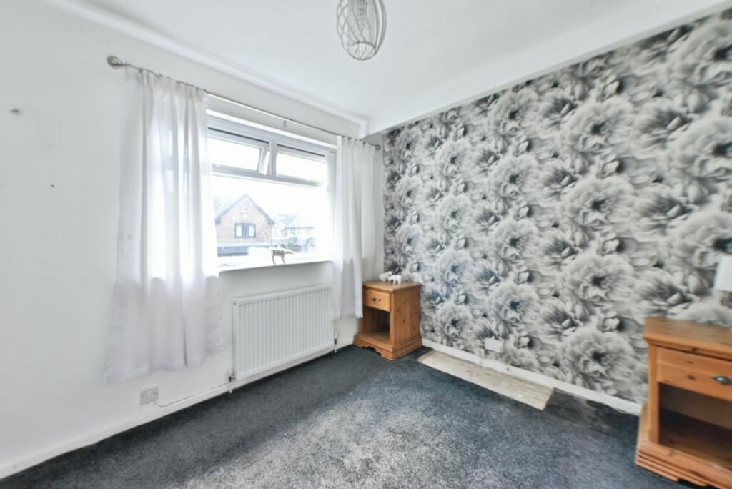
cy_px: 244
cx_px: 366
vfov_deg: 81.3
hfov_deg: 104.2
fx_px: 285
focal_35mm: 14
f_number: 11
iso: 1100
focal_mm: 14
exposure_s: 1/15
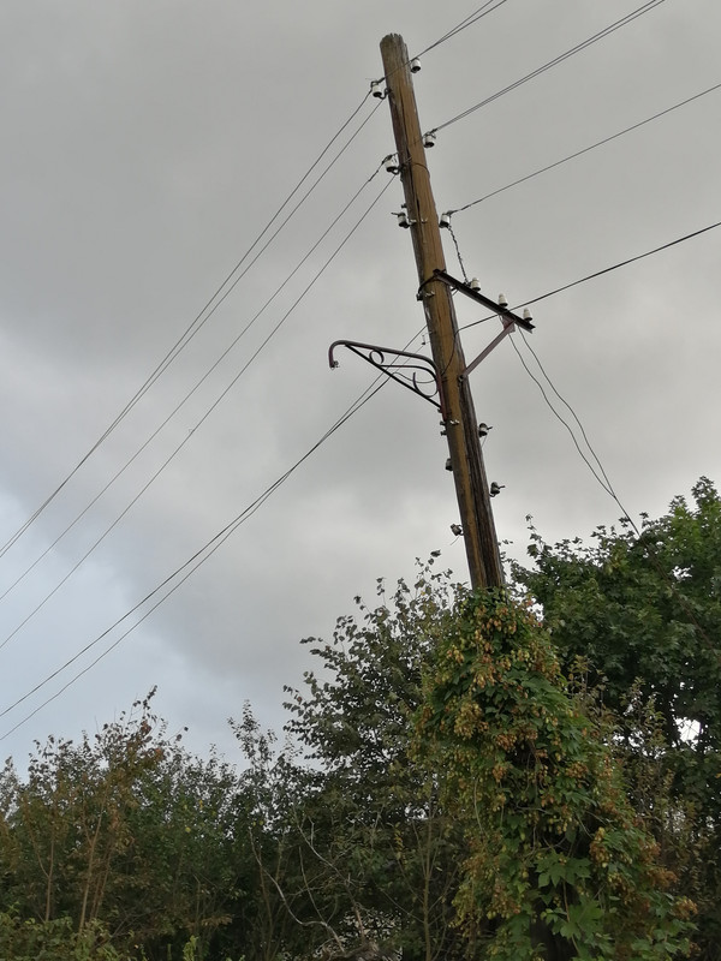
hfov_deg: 29.7
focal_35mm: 49
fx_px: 1361
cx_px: 360
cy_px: 480
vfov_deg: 38.9
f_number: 1.8
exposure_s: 1/100
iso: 64
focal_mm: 3.96
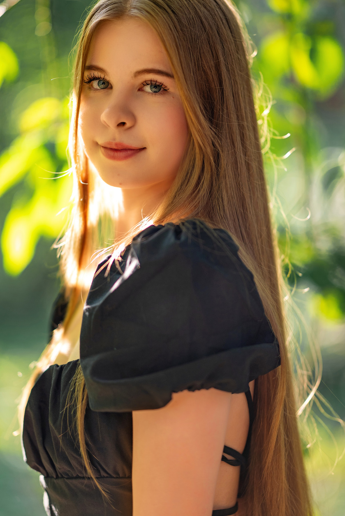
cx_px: 163
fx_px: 1679
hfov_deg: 11.7
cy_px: 238
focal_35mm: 117
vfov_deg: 17.5
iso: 160
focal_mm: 105
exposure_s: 1/640
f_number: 1.6
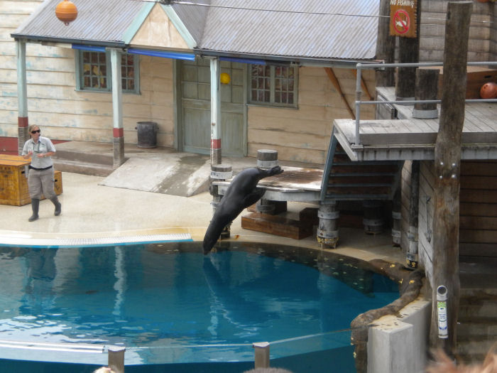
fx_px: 1508
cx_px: 248
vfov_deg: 14.1
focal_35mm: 105
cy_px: 186
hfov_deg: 18.7
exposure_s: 1/392
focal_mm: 18.9
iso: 322
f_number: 5.9
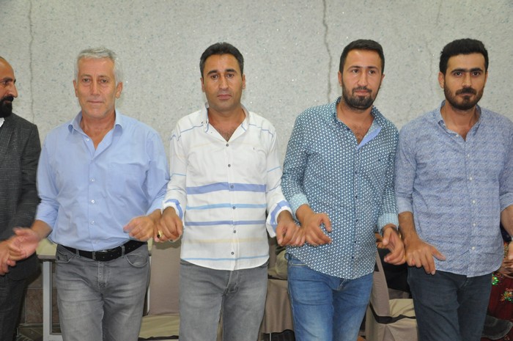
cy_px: 170
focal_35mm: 39
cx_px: 256
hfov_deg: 49.6
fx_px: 555
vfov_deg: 34.1
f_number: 4.5
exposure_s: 1/60
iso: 1250
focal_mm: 26
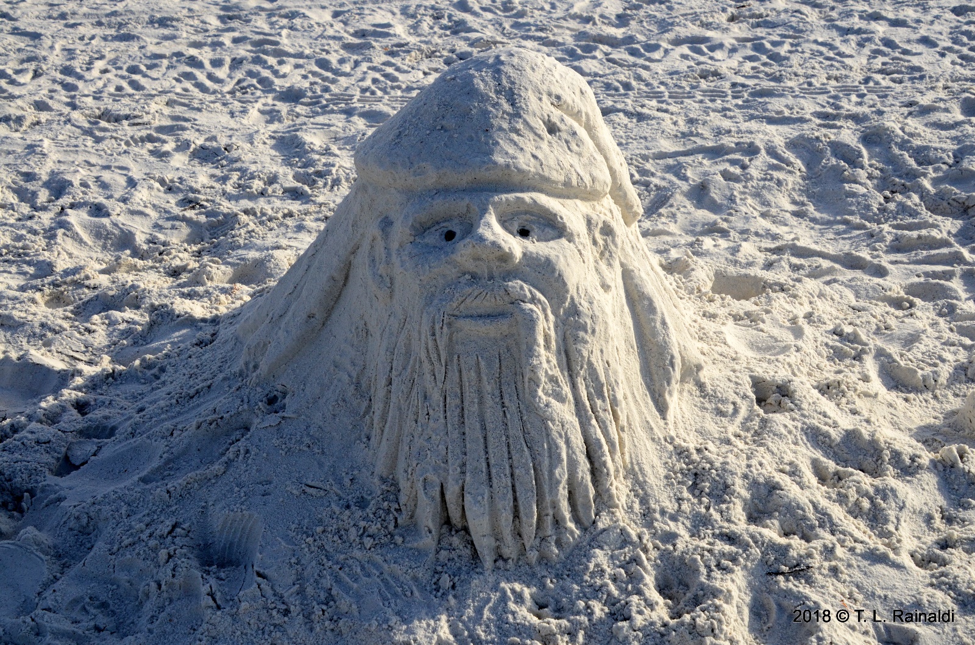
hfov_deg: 27.1
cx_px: 488
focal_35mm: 75
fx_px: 2027
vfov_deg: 18.1
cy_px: 322
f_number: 11
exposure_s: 1/500
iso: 400
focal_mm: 50
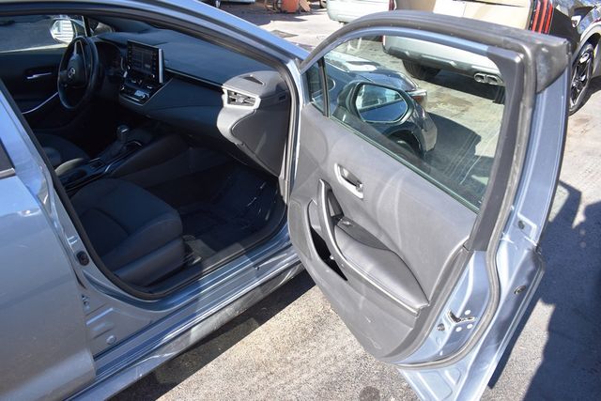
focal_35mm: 27
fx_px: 451
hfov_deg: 67.4
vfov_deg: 48.0
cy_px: 200
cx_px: 300
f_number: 5.6
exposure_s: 1/250
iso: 320
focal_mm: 18
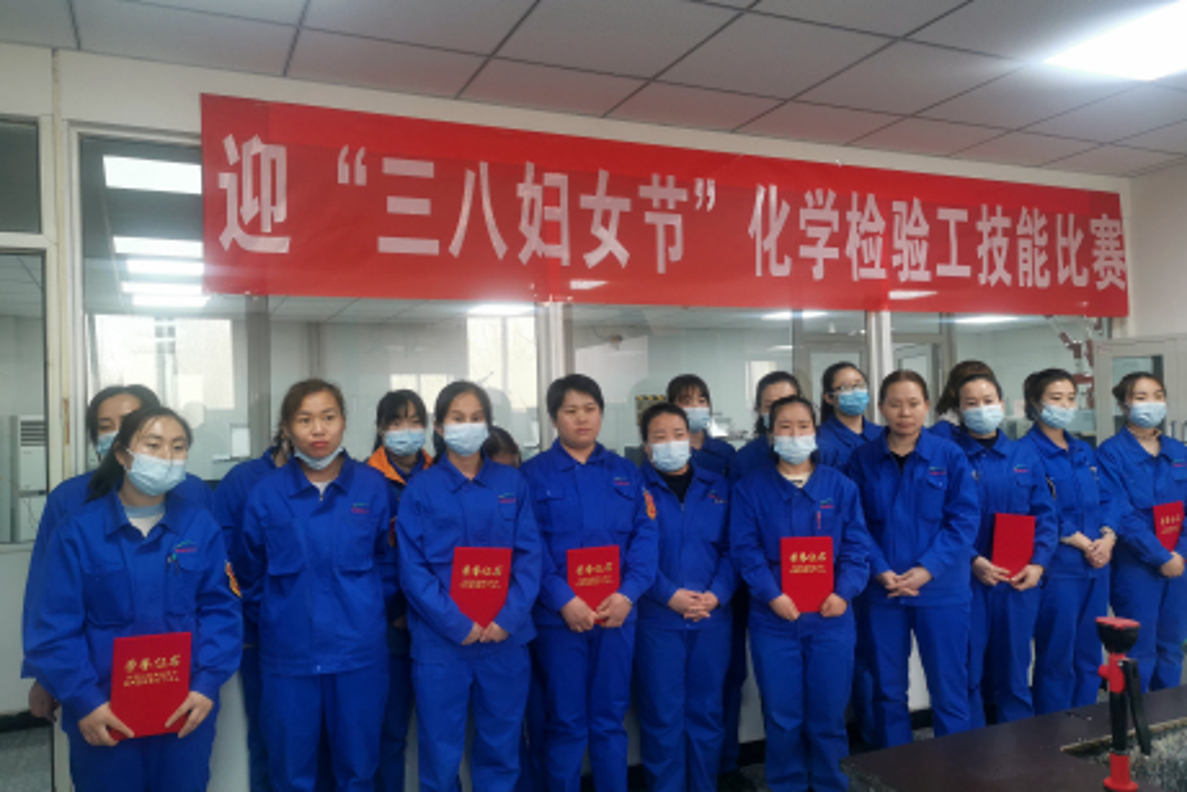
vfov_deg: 45.0
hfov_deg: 63.6
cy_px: 402
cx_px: 605
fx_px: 956
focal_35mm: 29
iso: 100
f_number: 1.8
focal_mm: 5.58
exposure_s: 1/50
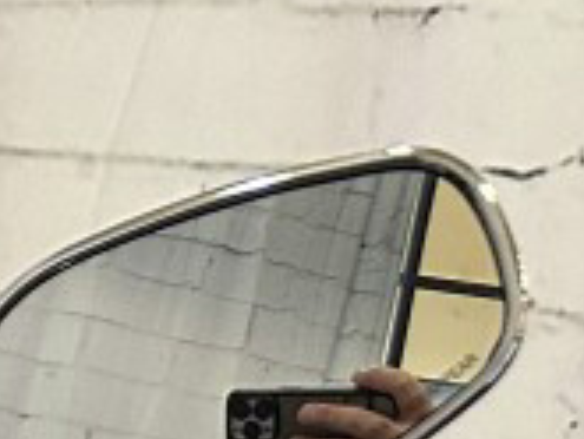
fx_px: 2617
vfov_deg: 8.0
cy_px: 1374
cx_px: -954
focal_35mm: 155
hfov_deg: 10.4
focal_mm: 6.86
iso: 400
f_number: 1.78
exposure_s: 1/60
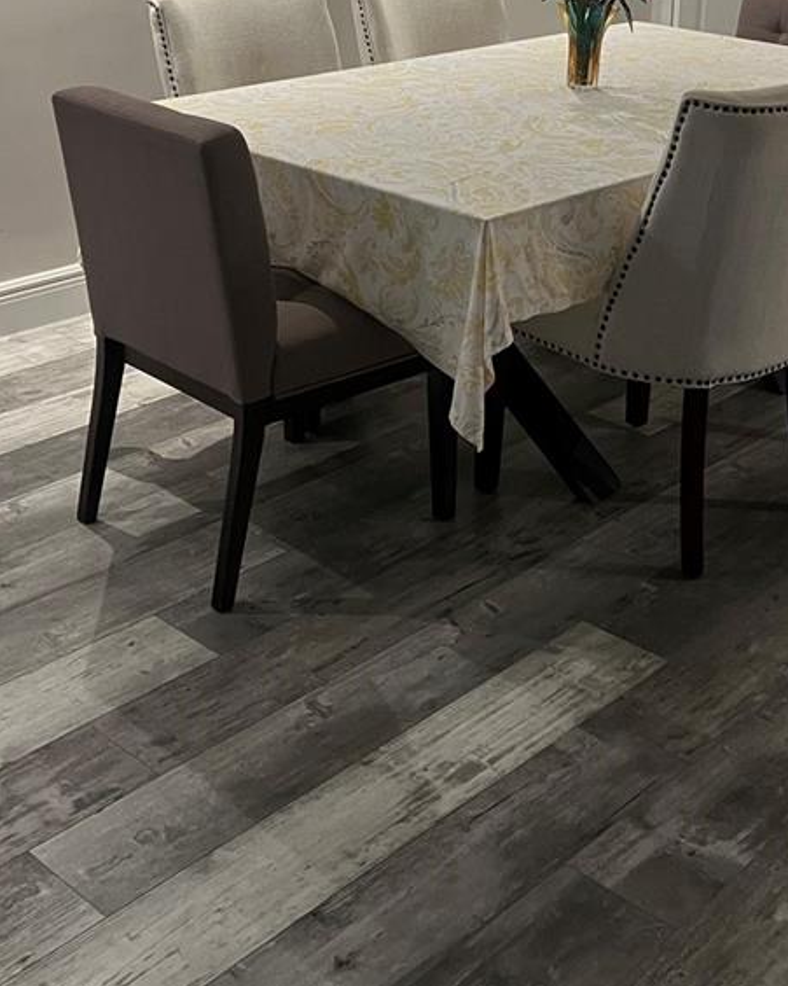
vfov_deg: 33.1
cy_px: 117
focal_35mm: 54
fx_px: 1575
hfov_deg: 28.1
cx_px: 433
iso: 250
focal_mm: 5.7
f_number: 1.5
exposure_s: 1/60
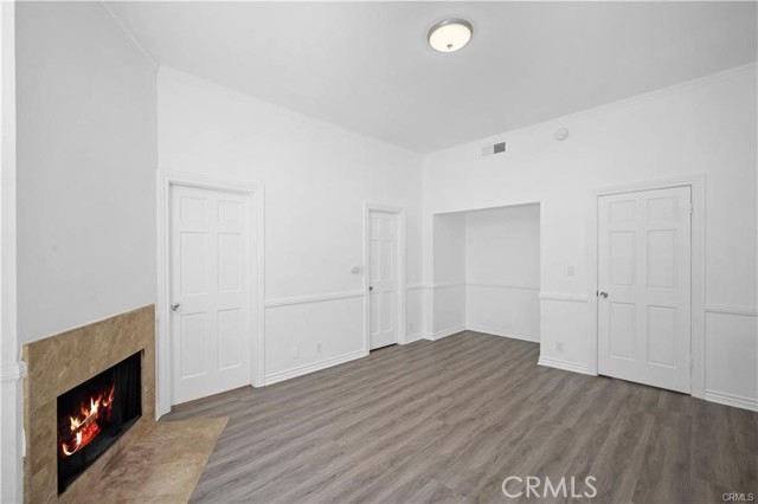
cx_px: 379
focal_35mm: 16
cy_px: 252
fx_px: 326
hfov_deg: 98.6
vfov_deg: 75.4
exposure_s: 1/3
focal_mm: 15.5
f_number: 8
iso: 125
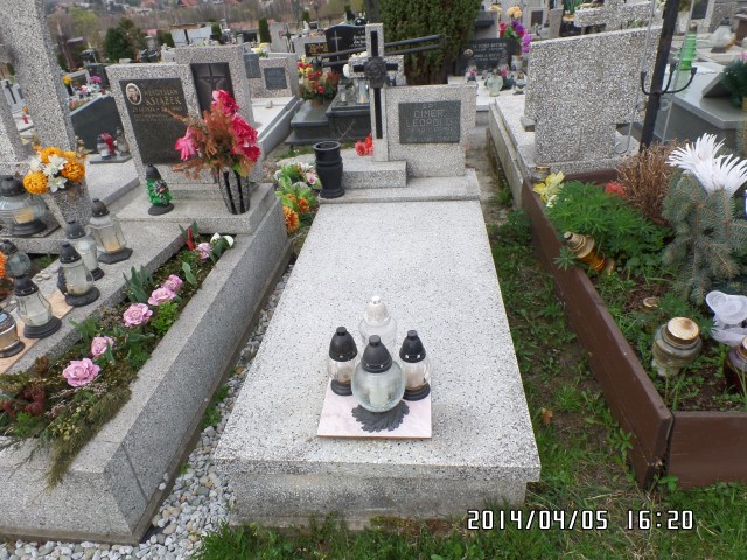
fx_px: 496
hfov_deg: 73.9
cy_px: 280
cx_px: 374
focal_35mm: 23
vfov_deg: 58.9
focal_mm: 4.1
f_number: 3.5
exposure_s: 1/180
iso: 100
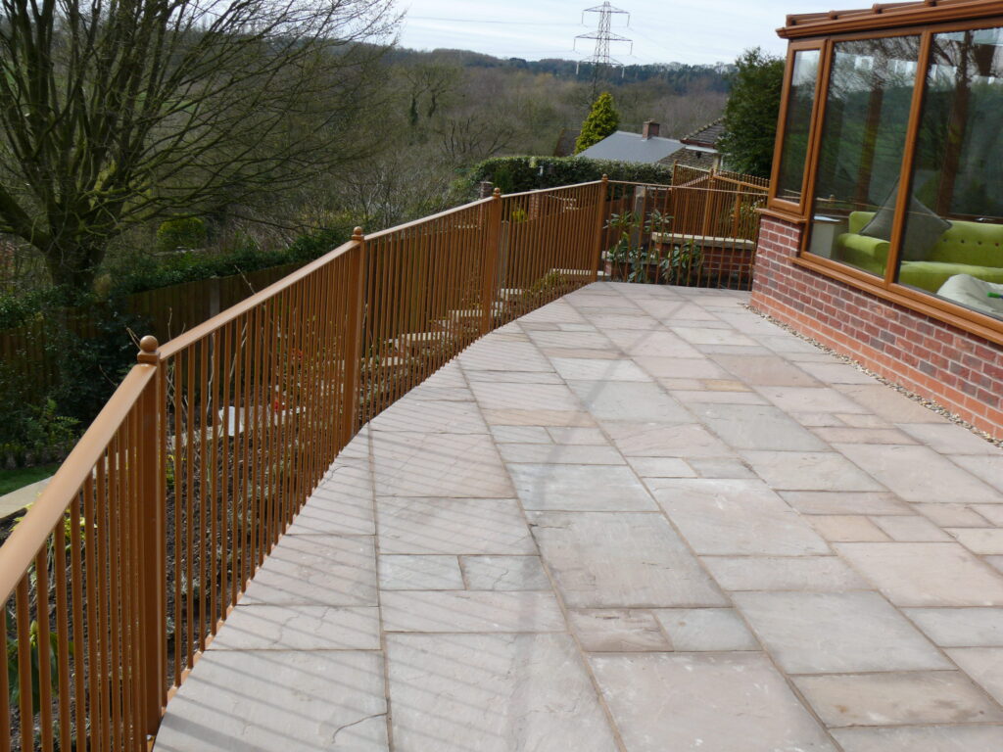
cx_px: 502
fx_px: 1101
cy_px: 376
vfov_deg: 37.7
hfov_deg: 49.0
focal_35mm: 38
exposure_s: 1/400
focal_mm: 8
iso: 100
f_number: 5.6
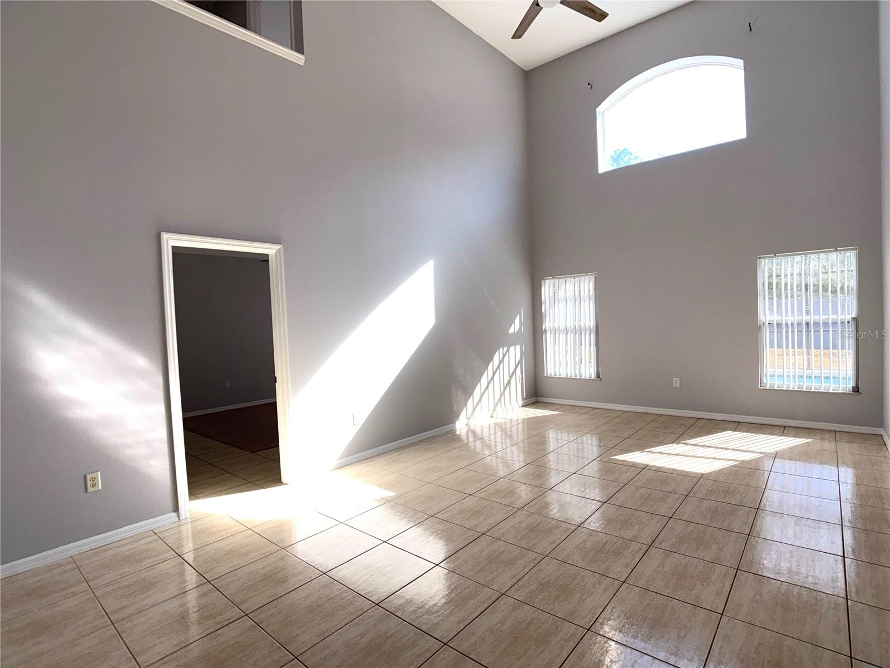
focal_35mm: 24
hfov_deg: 71.6
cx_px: 445
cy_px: 334
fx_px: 617
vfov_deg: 56.8
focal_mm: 6.76
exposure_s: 1/1385
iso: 160
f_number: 1.78
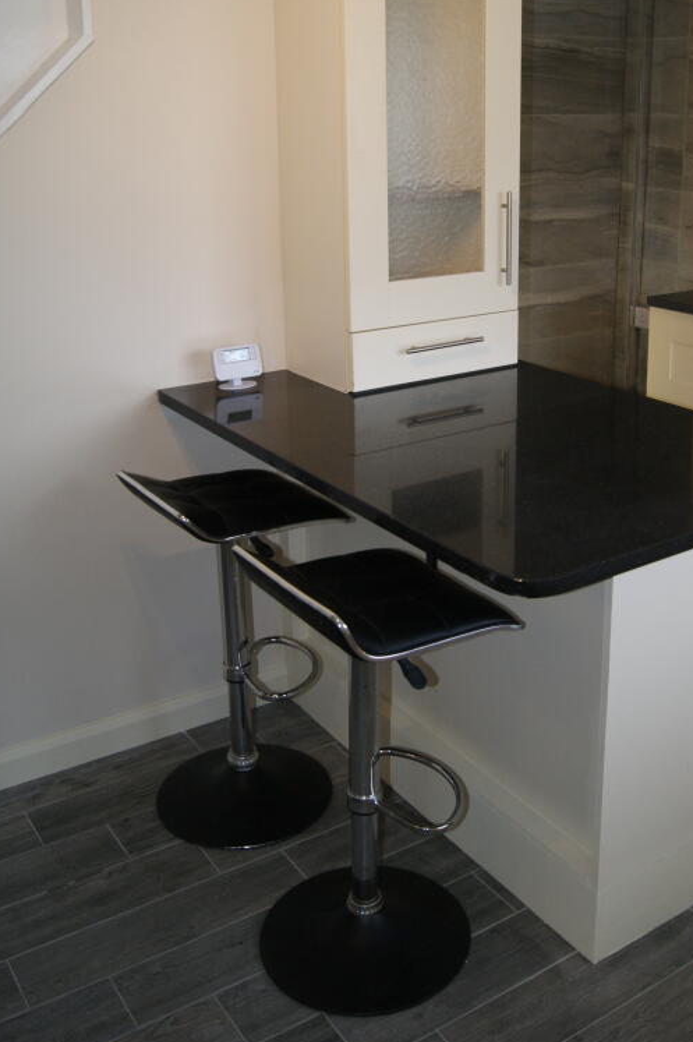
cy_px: 360
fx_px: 1070
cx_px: 416
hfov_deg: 35.8
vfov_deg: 51.1
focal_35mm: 37
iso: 400
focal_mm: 18
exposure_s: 1/60
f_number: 5.6
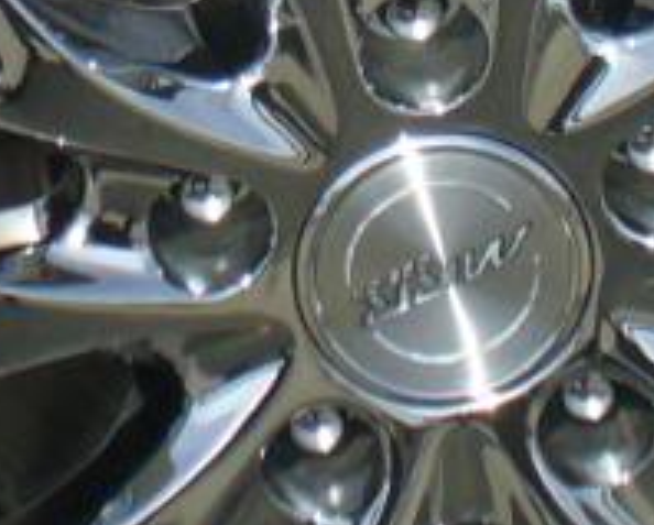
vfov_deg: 8.0
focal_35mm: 184
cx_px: 241
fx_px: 3567
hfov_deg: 10.5
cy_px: -588
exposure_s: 1/400
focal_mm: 6.1
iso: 80
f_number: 5.6
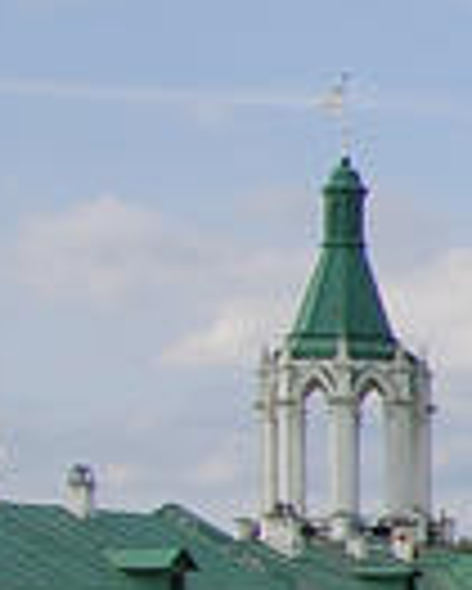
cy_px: 617
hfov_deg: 6.9
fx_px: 2948
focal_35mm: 169
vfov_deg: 11.3
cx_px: 1908
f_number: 11
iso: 200
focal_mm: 18
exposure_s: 1/160
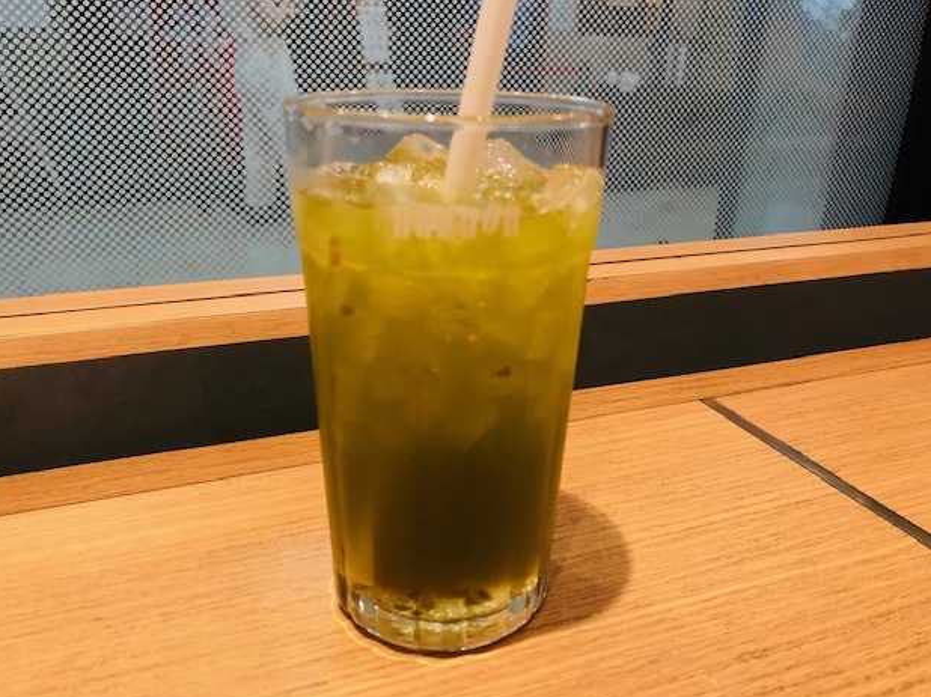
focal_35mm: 29
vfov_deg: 48.2
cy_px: 357
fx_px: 780
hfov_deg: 61.7
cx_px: 452
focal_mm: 4
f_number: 1.8
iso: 40
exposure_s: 1/29
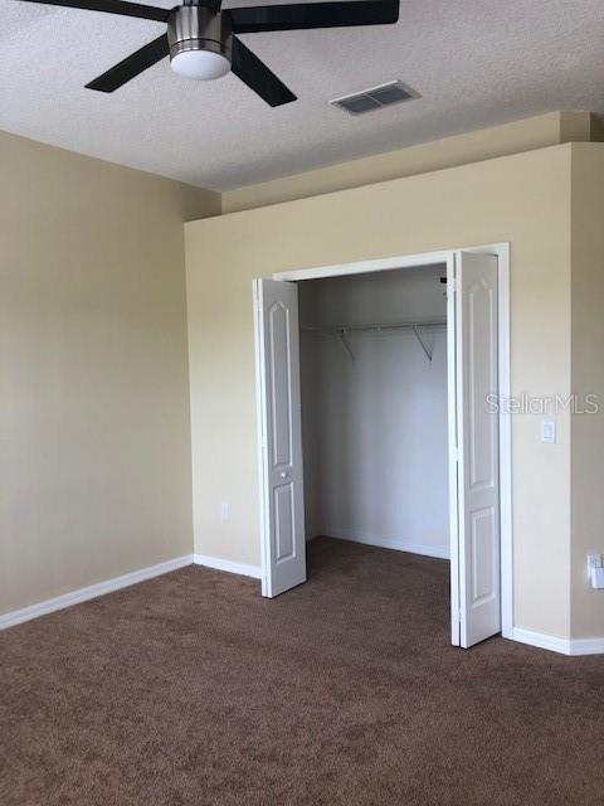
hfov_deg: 49.7
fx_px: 651
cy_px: 403
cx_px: 302
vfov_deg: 63.4
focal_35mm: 28
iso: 40
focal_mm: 4
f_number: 1.8
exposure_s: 1/120
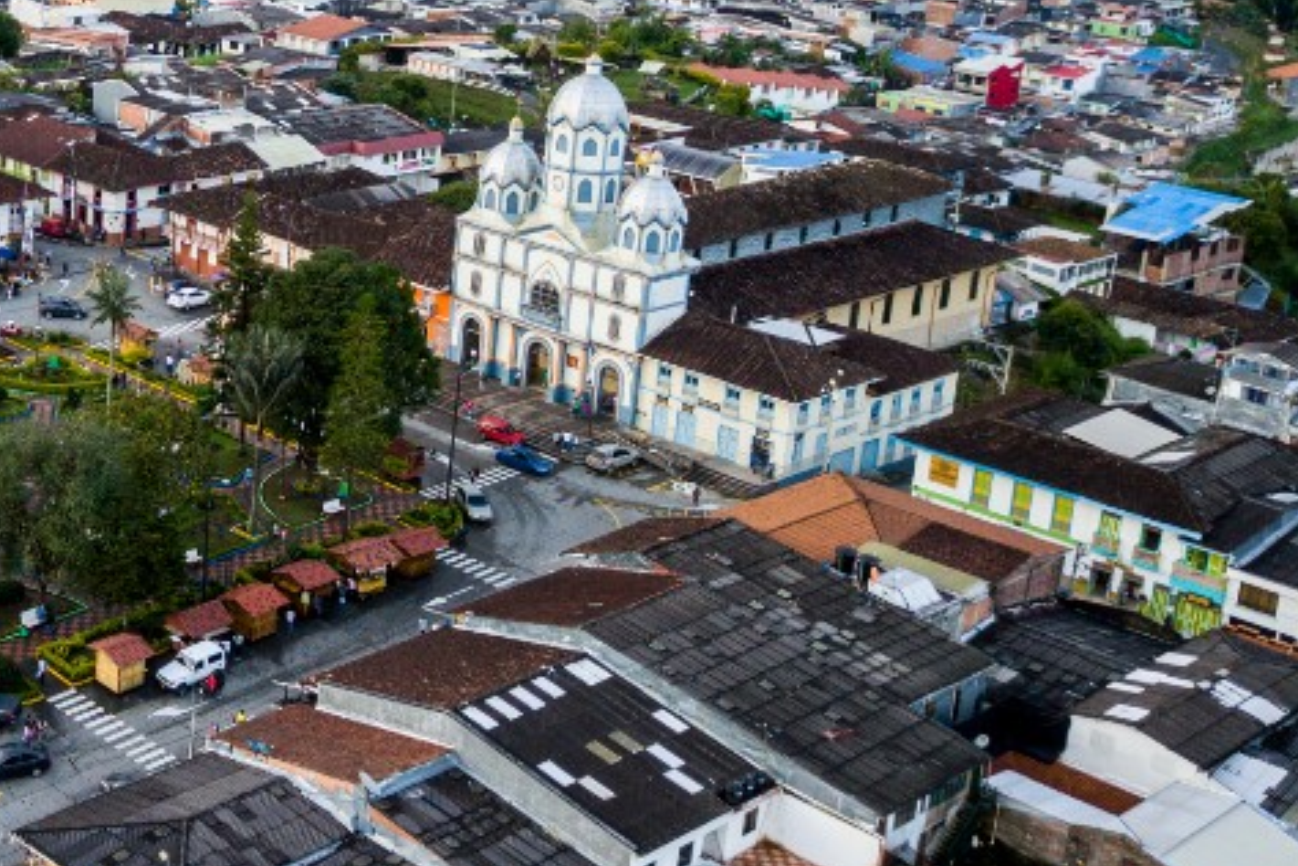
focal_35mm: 57
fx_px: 2055
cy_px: 222
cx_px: 88
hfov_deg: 32.9
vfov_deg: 23.5
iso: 100
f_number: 2.2
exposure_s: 1/80
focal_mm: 4.73
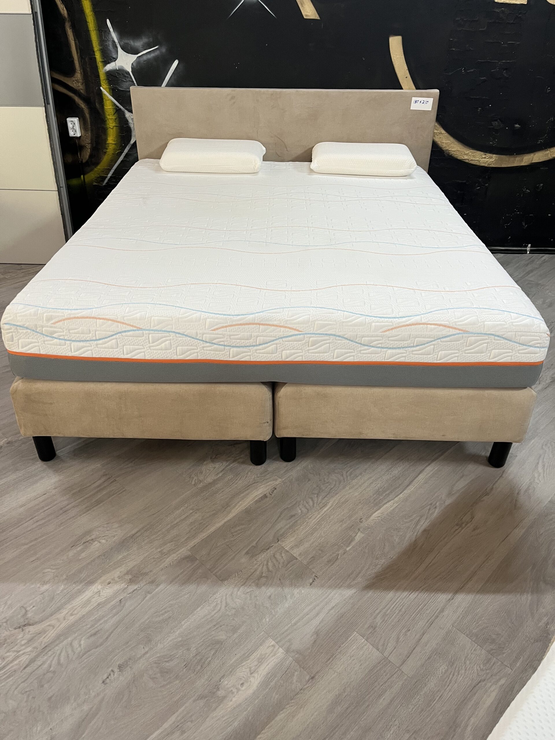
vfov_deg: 67.3
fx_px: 556
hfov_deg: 53.1
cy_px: 370
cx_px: 278
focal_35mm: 26
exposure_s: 1/70
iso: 125
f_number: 1.6
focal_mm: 5.1
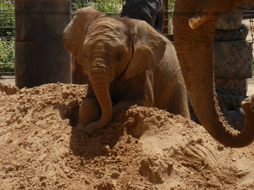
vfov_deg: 4.9
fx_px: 2216
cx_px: 127
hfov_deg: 6.6
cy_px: 95
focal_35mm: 302
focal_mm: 53.9
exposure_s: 1/200
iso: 80
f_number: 6.5
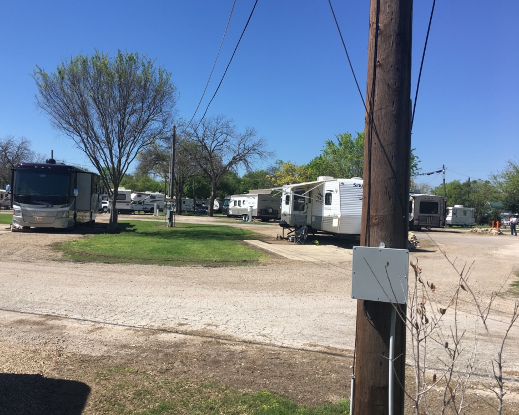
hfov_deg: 57.1
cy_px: 203
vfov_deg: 47.1
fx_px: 476
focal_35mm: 31
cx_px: 237
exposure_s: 1/1672
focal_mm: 4.15
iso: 25
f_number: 2.2
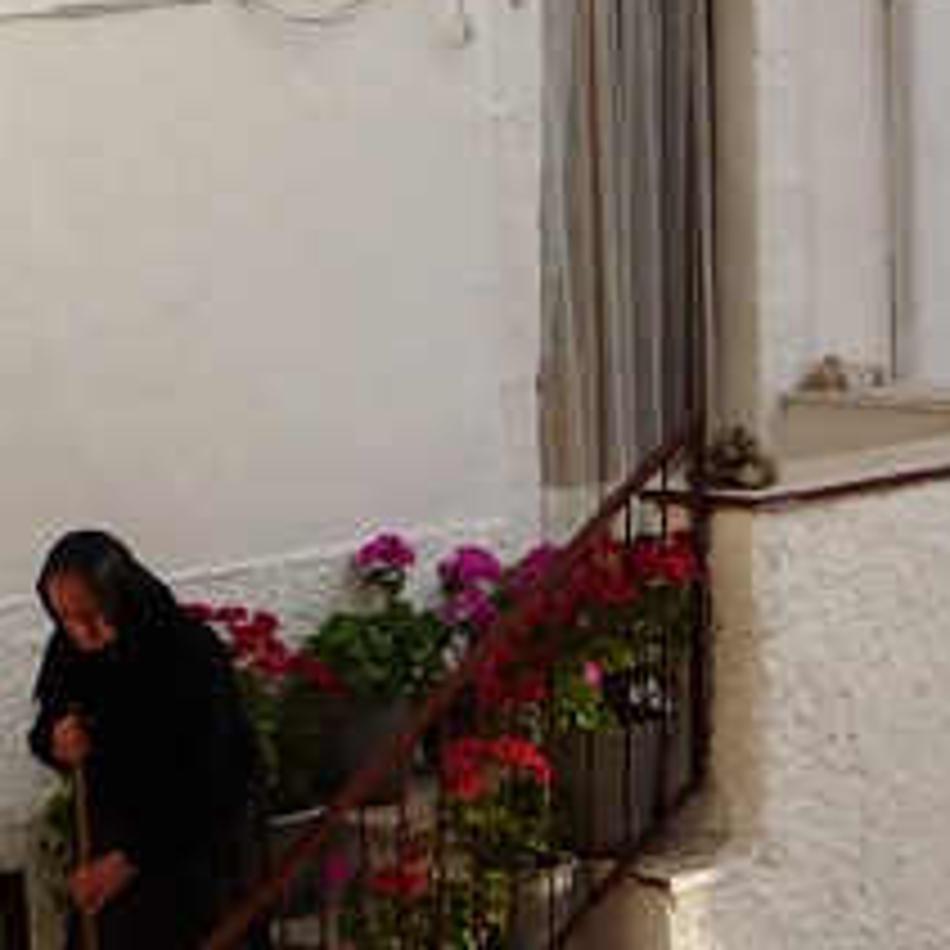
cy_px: 518
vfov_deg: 14.5
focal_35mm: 120
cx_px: 1220
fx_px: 3726
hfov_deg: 14.0
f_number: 3.3
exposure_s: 1/400
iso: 100
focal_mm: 4.7
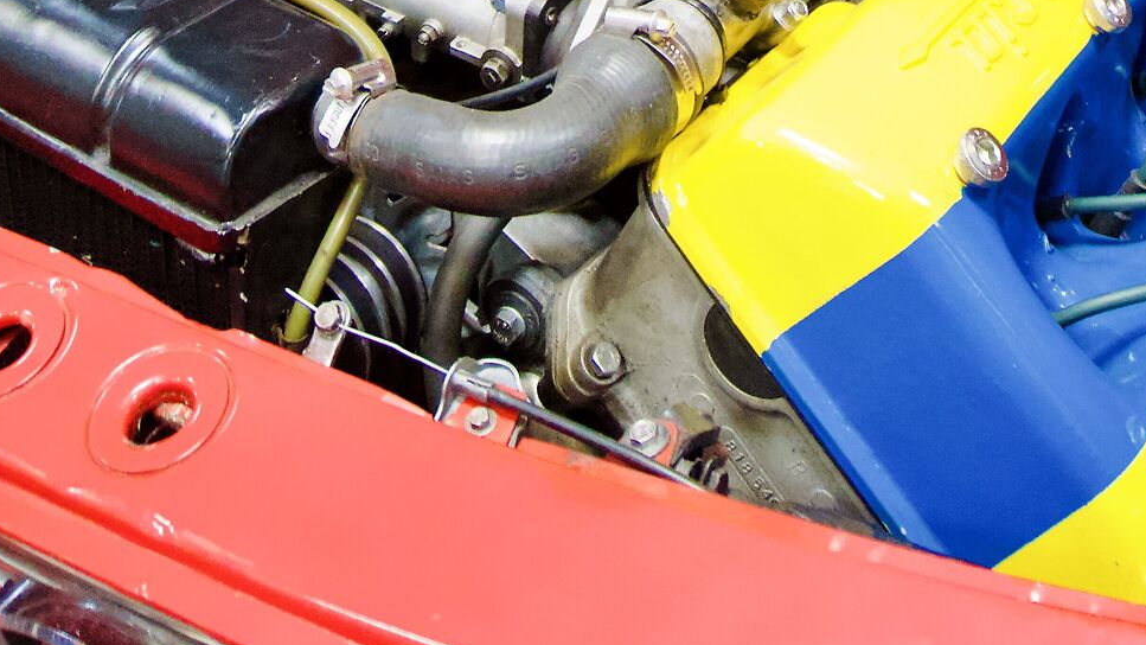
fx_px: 2370
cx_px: 804
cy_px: -696
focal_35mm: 78
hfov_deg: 26.9
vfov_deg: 13.1
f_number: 4
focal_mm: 20
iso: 5000
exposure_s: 1/160
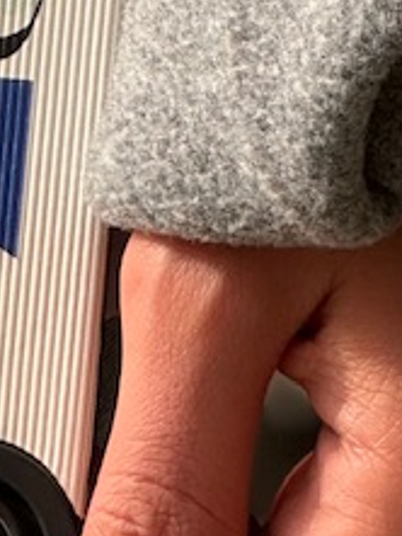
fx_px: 6884
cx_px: -73
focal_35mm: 445
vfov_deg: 4.4
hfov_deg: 3.3
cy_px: -323
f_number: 2.8
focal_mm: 9
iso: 25
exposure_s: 1/128
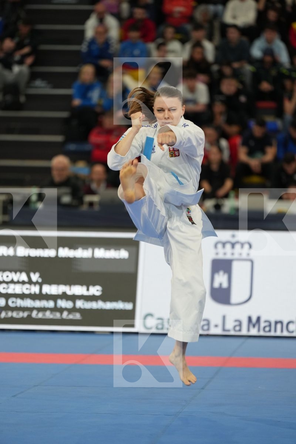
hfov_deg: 6.9
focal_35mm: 200
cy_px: 222
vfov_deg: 10.3
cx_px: 148
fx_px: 2466
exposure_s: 1/500
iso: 1000
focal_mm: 200
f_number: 2.8
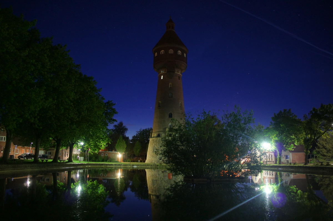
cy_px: 110
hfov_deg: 67.4
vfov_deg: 47.9
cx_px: 166
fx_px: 250
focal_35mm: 27
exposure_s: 3.2
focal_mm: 18
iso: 1600
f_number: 3.5
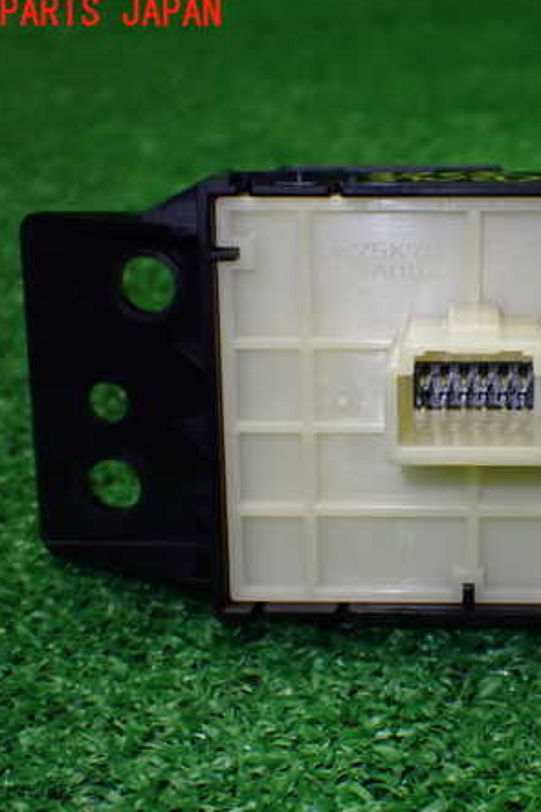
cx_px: 438
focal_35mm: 62
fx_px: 1399
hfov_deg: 21.6
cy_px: 403
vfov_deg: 32.4
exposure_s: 1/160
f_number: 2.9
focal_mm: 7.84
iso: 640
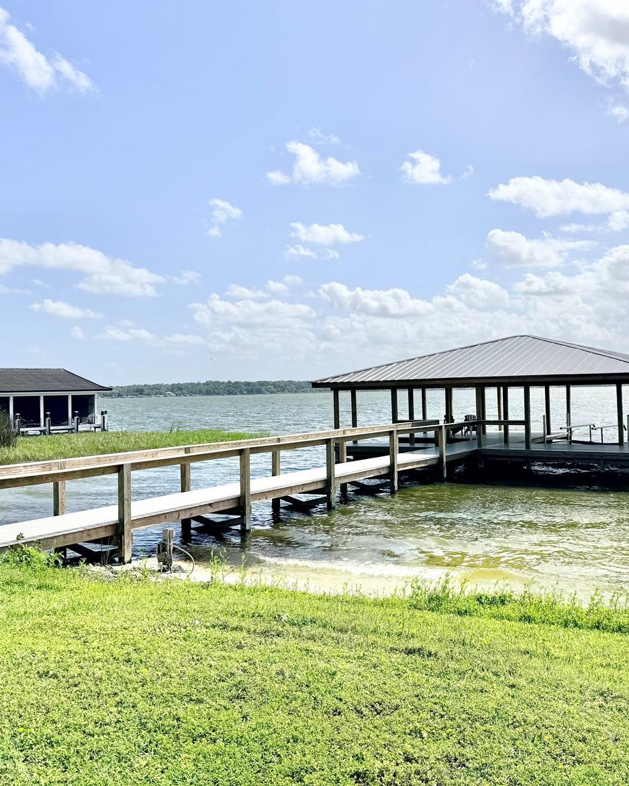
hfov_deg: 45.7
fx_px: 745
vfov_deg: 55.7
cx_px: 354
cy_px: 384
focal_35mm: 32
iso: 80
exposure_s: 1/14286
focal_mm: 6.76
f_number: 1.78
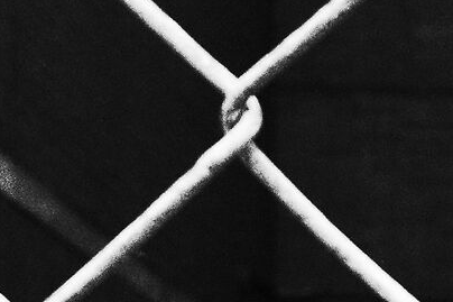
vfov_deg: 4.7
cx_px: 1001
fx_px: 3509
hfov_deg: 7.0
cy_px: 857
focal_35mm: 279
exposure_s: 1/125
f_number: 5
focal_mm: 18.3
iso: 1000
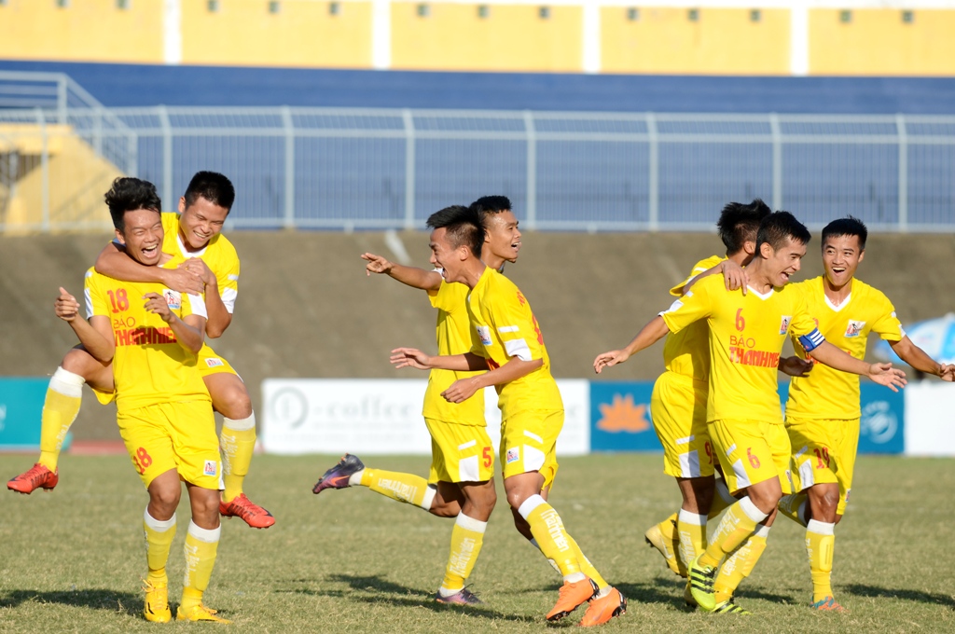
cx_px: 478
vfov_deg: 4.6
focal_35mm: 300
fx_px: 7948
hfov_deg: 6.9
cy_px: 317
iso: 100
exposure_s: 1/1000
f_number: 4.5
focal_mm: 200
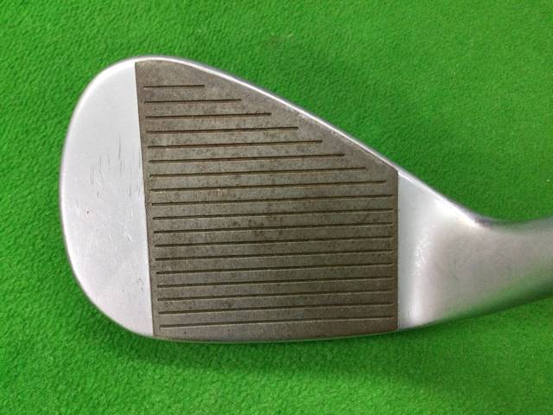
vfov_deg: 45.4
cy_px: 208
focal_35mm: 31
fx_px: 495
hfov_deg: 58.4
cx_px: 276
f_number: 2.4
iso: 100
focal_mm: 3.3
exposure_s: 1/30
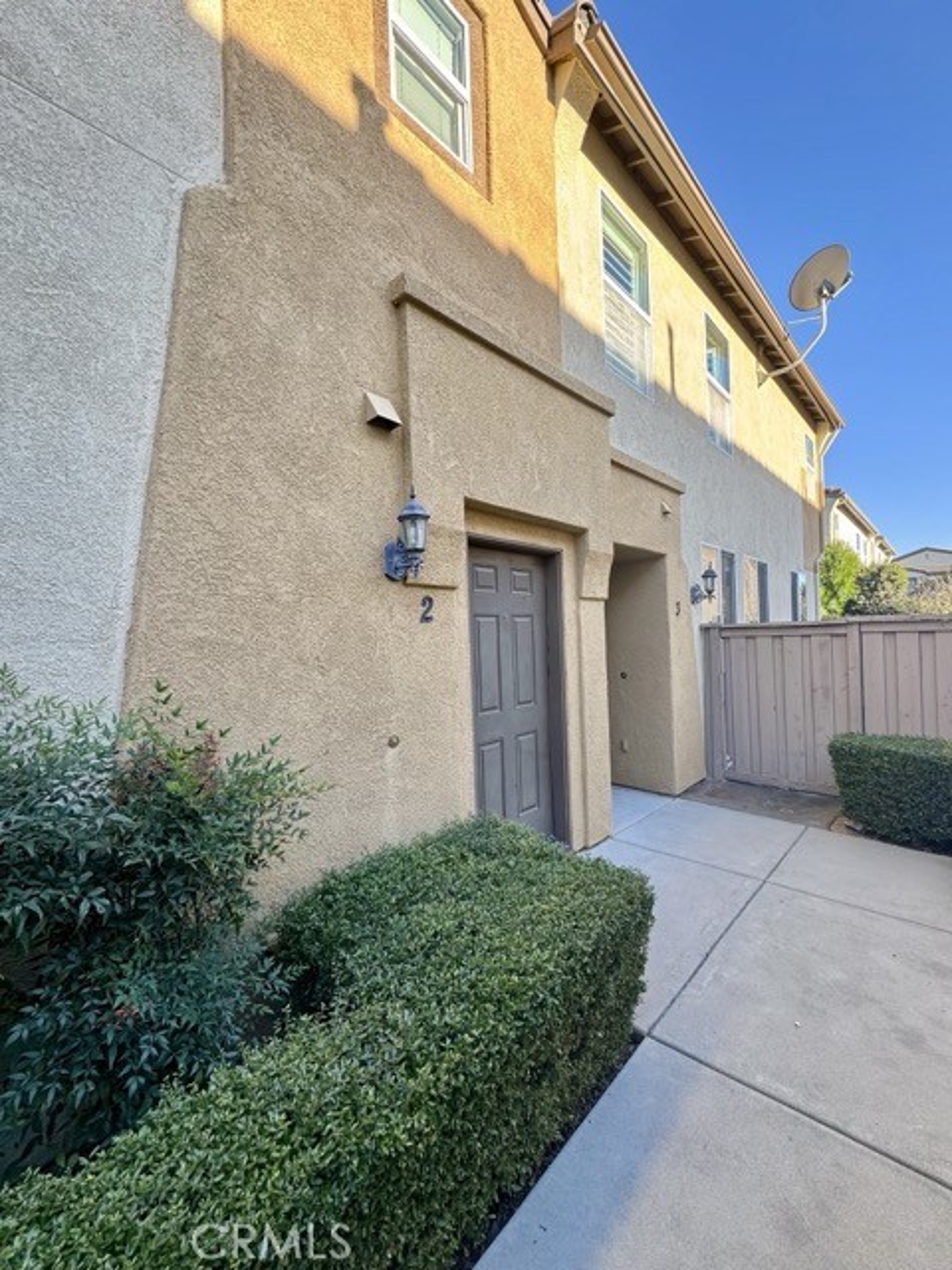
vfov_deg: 102.1
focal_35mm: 14
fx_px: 513
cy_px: 635
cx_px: 476
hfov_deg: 85.7
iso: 40
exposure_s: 1/111
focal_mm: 2.22
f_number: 2.2
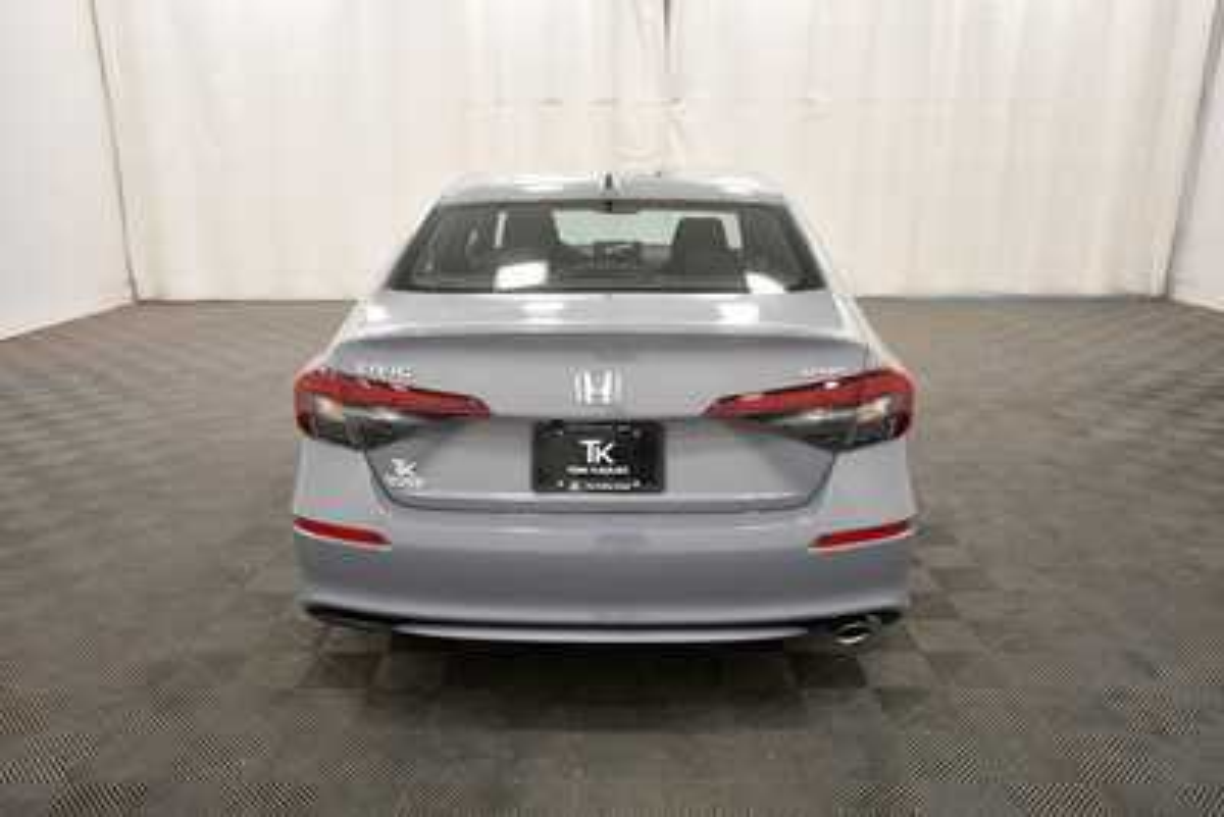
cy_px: 408
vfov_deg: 48.0
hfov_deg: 67.4
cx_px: 612
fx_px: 918
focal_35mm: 27
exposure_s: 1/125
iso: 900
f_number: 5.6
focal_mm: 18
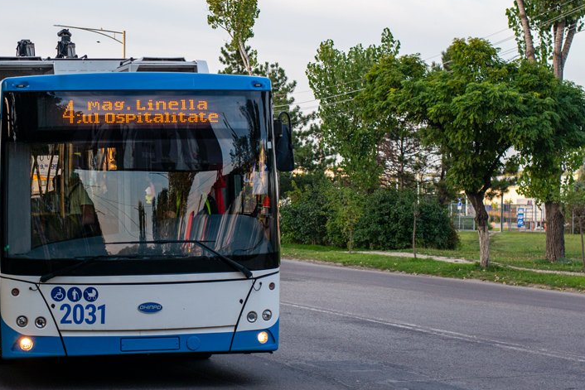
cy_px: 165
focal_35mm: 85
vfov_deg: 16.1
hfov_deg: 23.6
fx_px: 1381
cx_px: 128
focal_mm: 50
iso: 320
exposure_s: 1/320
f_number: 4.5
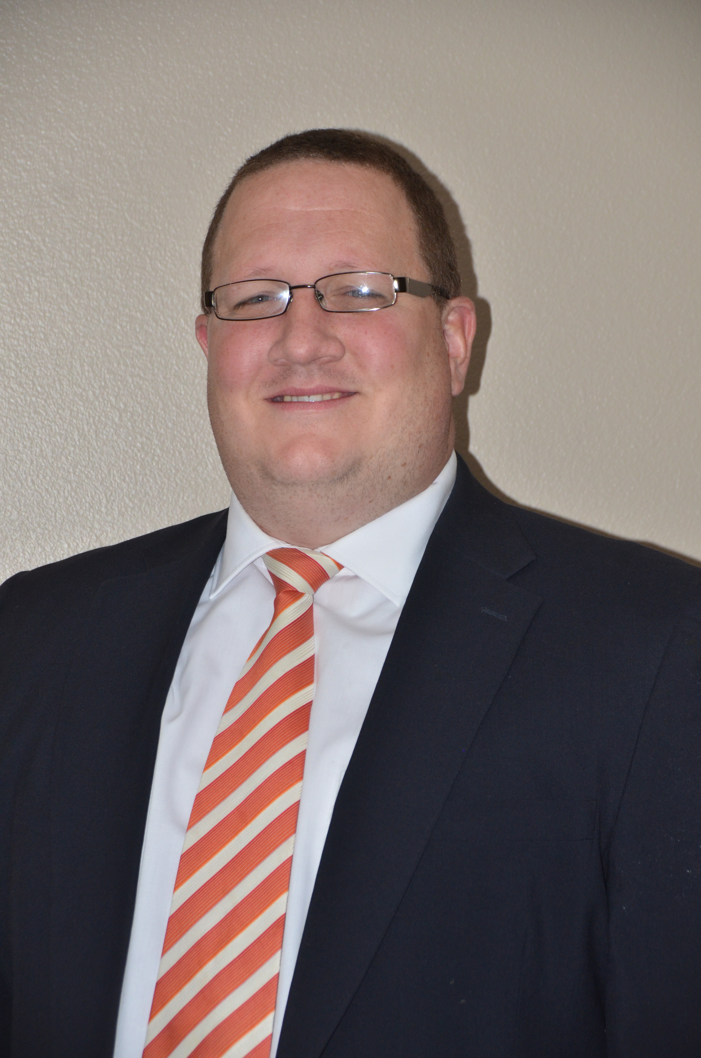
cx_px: 350
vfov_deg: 15.2
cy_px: 529
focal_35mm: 135
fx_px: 3961
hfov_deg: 10.1
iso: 800
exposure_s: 1/60
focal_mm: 90
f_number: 5.3
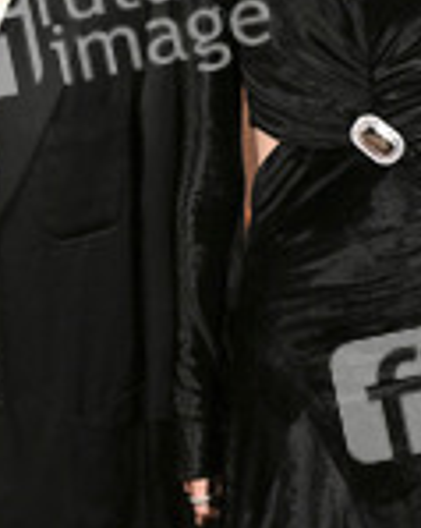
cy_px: 202
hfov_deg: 14.5
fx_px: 1653
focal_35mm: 106
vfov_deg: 18.1
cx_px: 191
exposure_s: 1/320
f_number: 5.6
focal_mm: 42
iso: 2500
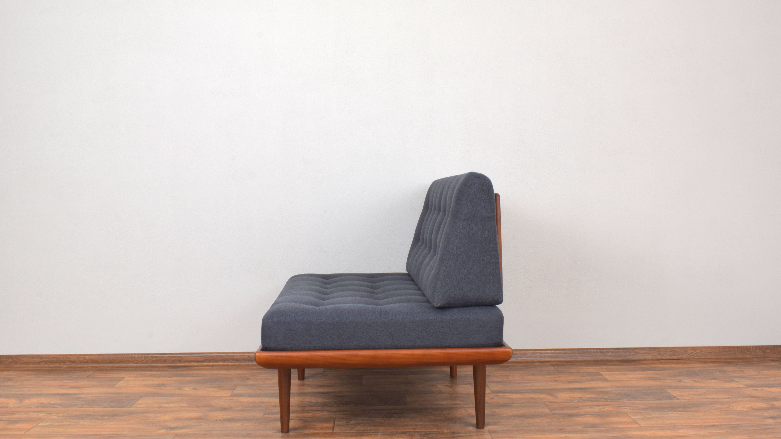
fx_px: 819
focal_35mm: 40
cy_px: 228
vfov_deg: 30.0
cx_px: 388
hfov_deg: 51.0
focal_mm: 25
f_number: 16
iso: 100
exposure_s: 1/1.3
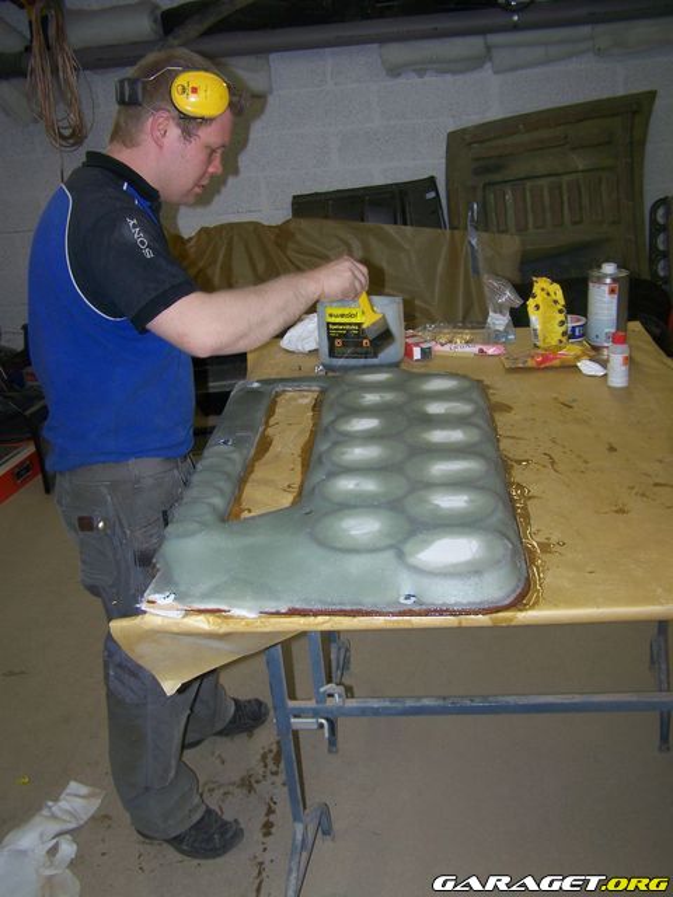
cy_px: 448
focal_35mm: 38
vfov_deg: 49.0
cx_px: 336
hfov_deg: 37.7
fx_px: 985
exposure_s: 1/60
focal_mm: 6.3
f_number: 2.8
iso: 80
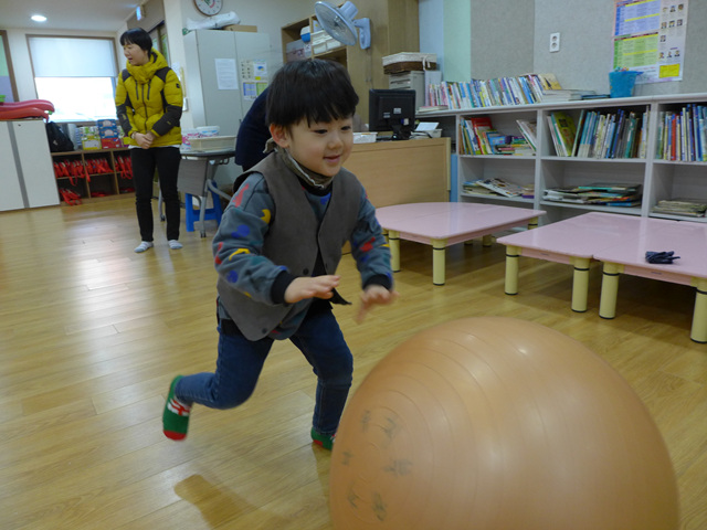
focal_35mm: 24
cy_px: 265
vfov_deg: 56.8
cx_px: 354
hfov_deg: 71.6
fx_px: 490
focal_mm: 4.7
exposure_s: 1/250
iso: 320
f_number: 1.4
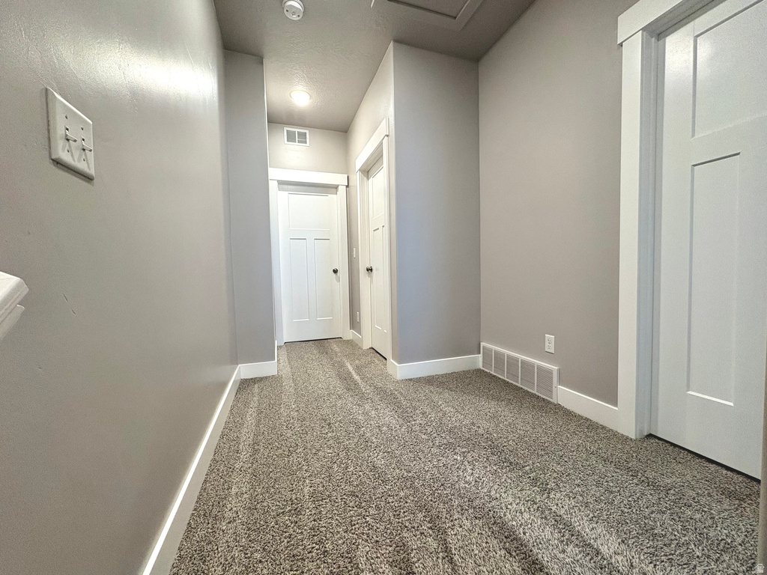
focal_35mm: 14
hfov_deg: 102.1
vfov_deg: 85.7
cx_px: 384
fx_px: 310
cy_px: 288
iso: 200
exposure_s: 1/60
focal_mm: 2.22
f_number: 2.2
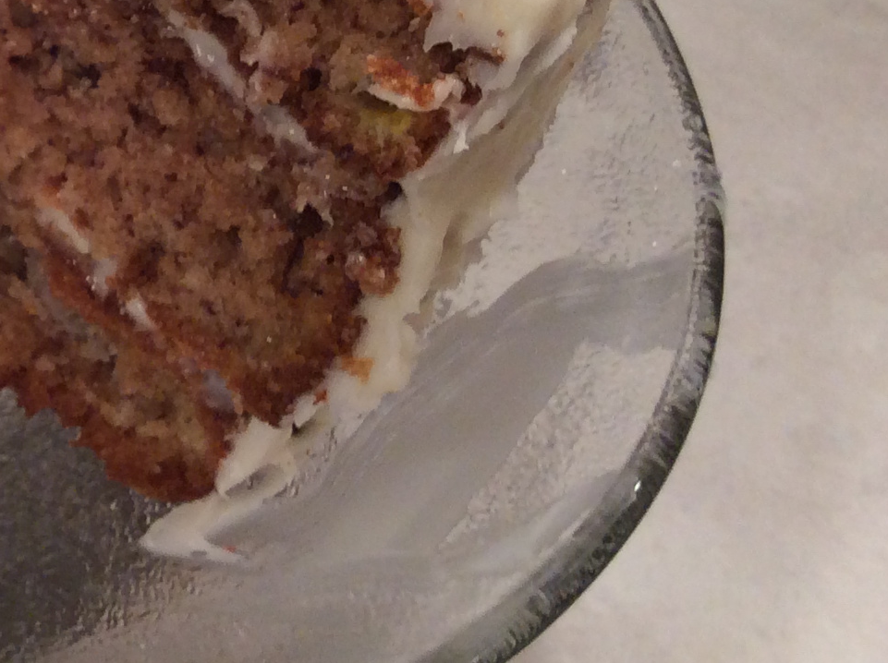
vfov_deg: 15.9
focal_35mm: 89
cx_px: -298
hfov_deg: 20.0
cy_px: -153
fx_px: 2280
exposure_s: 1/24
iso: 64
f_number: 2.4
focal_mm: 3.3
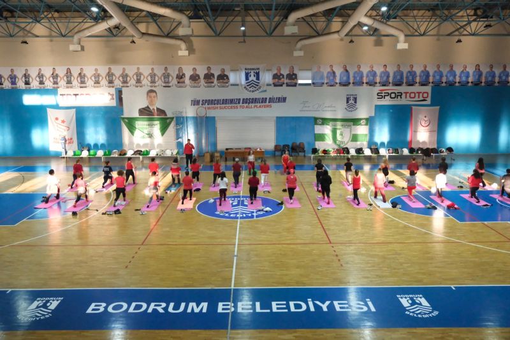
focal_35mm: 30
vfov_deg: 43.6
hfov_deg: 61.9
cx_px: 255
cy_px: 170
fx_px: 425
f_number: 5
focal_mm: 20.2
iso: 10000
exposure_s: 1/1000
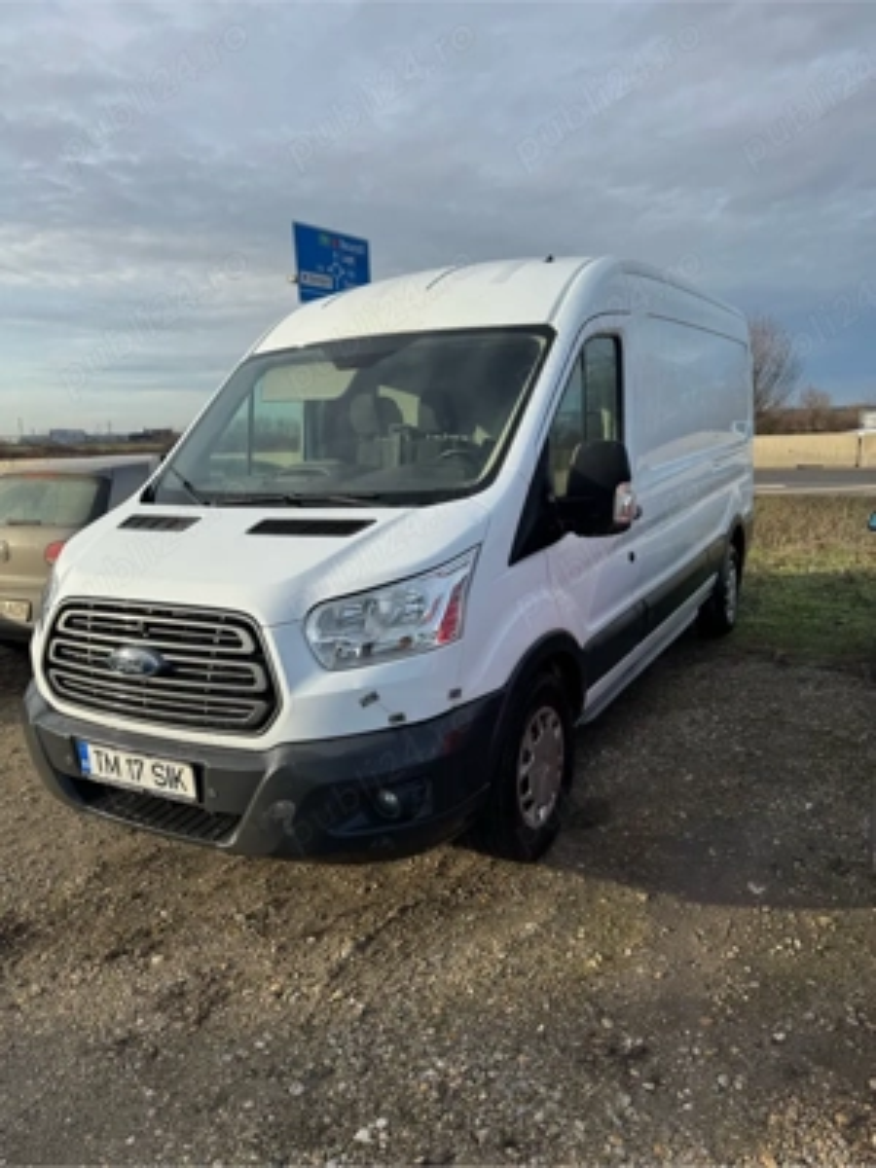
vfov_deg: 71.6
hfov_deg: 56.8
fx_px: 810
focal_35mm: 24
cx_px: 438
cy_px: 584
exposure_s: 1/2710
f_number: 1.78
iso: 80
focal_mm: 6.76
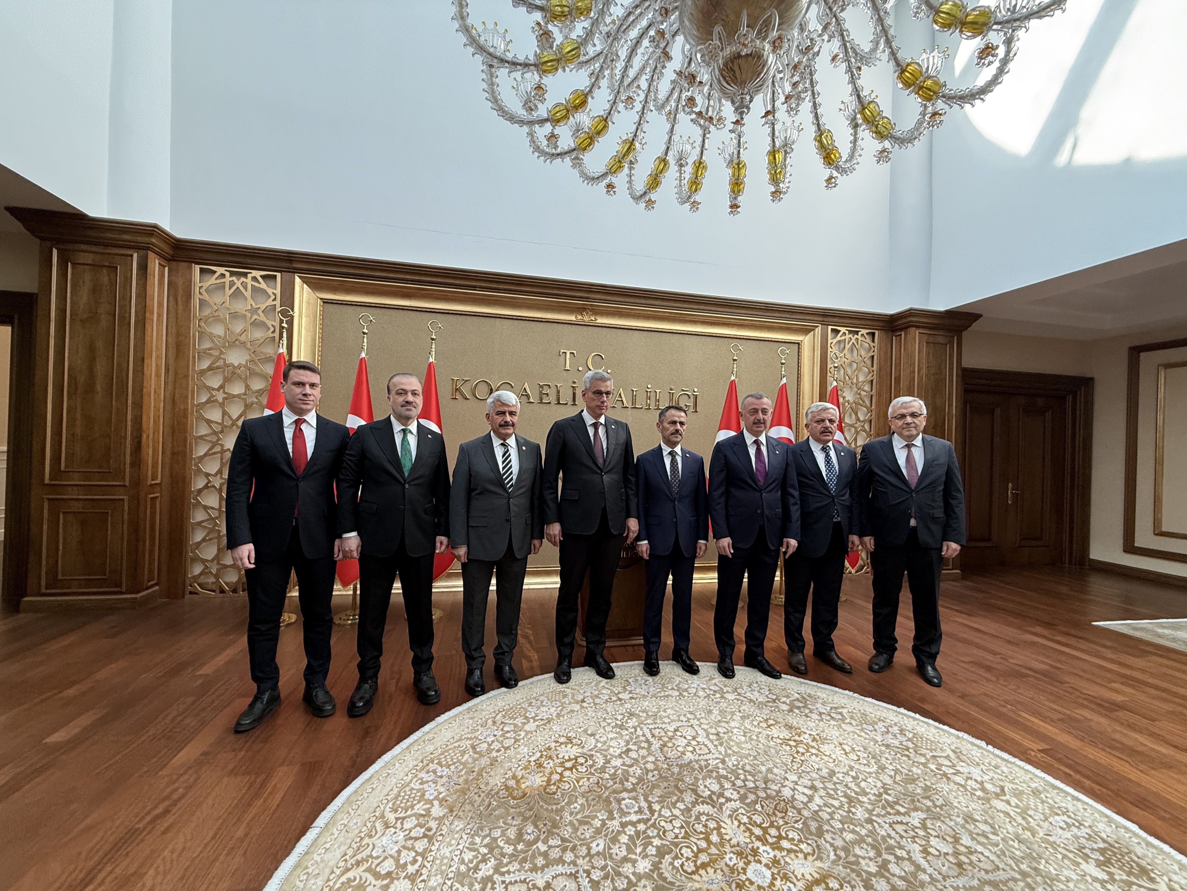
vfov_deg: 85.7
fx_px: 480
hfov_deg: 102.1
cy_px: 446
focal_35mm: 14
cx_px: 594
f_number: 2.2
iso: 200
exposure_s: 1/99
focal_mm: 2.22
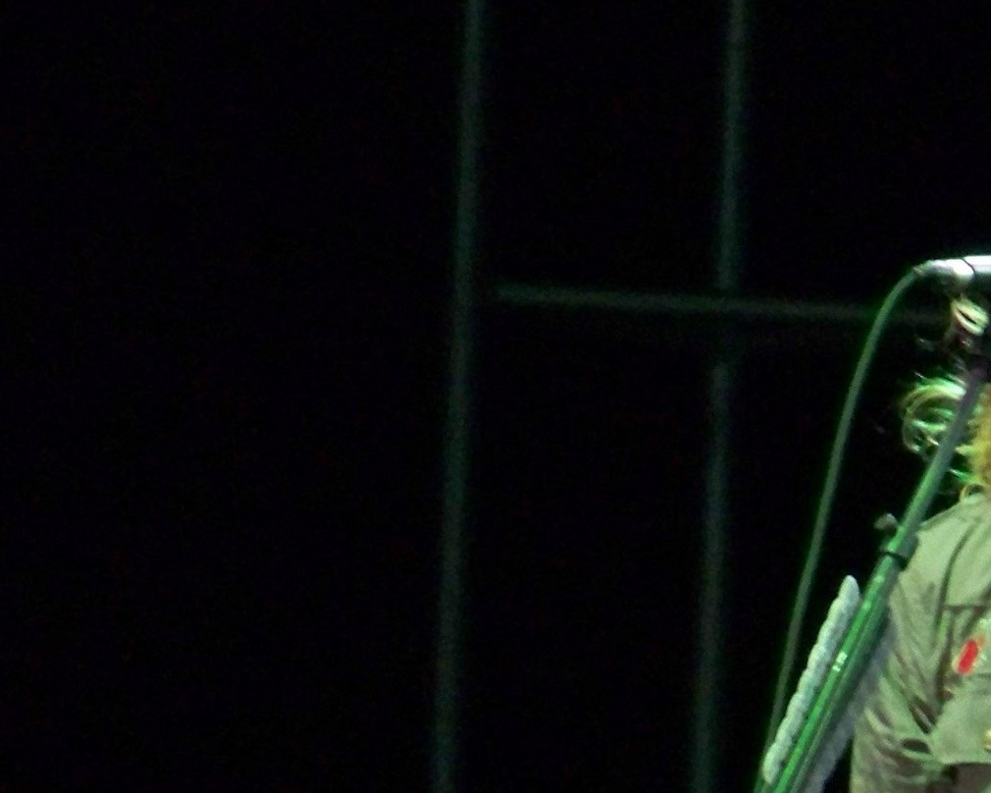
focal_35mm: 1069
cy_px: 696
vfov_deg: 1.4
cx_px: 1153
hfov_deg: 1.8
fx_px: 31354
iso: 400
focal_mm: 70.2
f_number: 4.8
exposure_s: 1/40
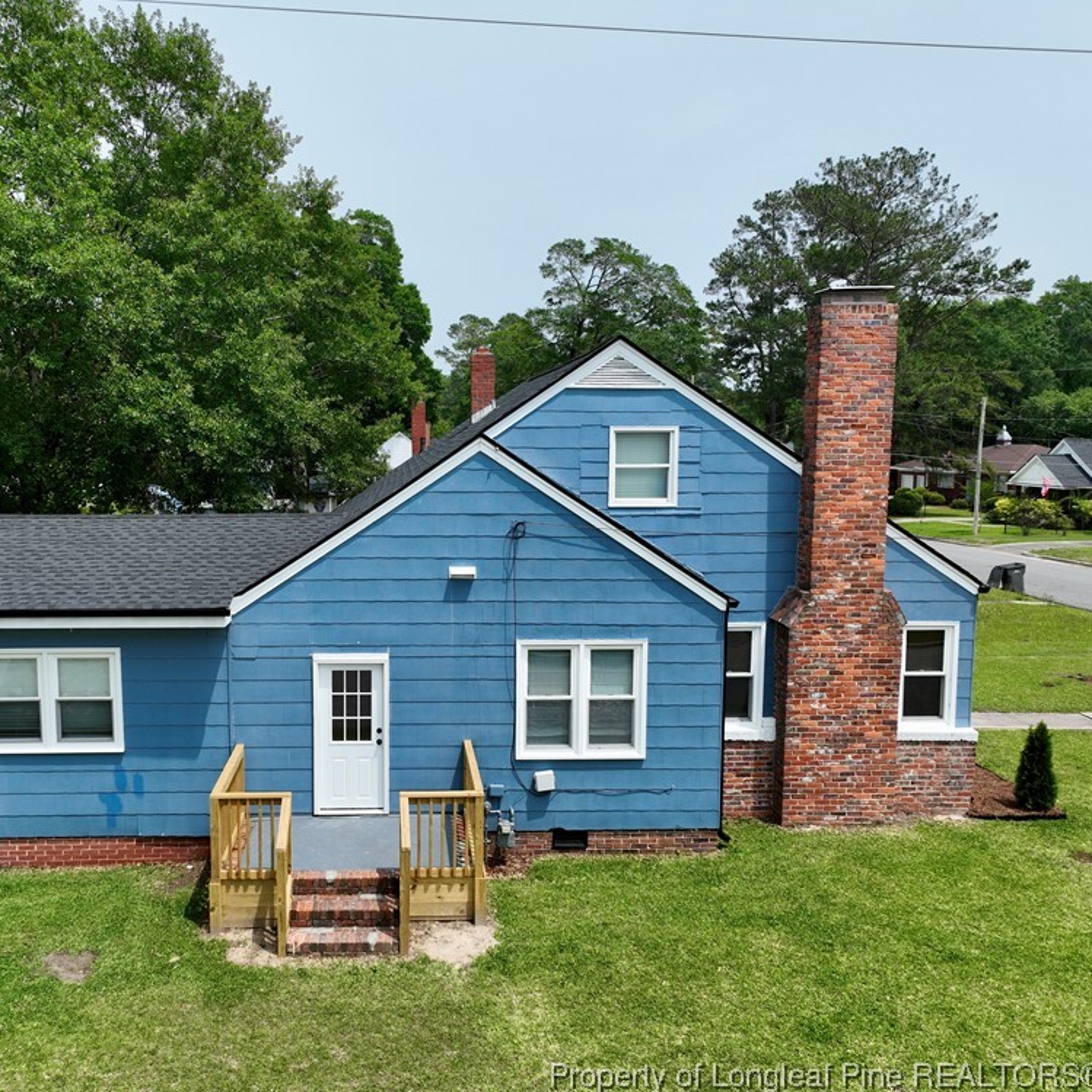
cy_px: 547
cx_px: 443
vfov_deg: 55.6
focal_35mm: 29
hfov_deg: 55.3
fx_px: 1035
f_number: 2.8
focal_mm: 12.29
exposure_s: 1/2000
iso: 100
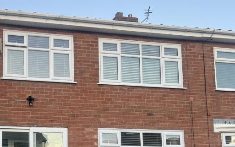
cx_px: 32
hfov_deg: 35.1
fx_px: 352
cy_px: 149
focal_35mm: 55
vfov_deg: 22.6
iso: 40
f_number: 1.5
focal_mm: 5.7
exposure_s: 1/154
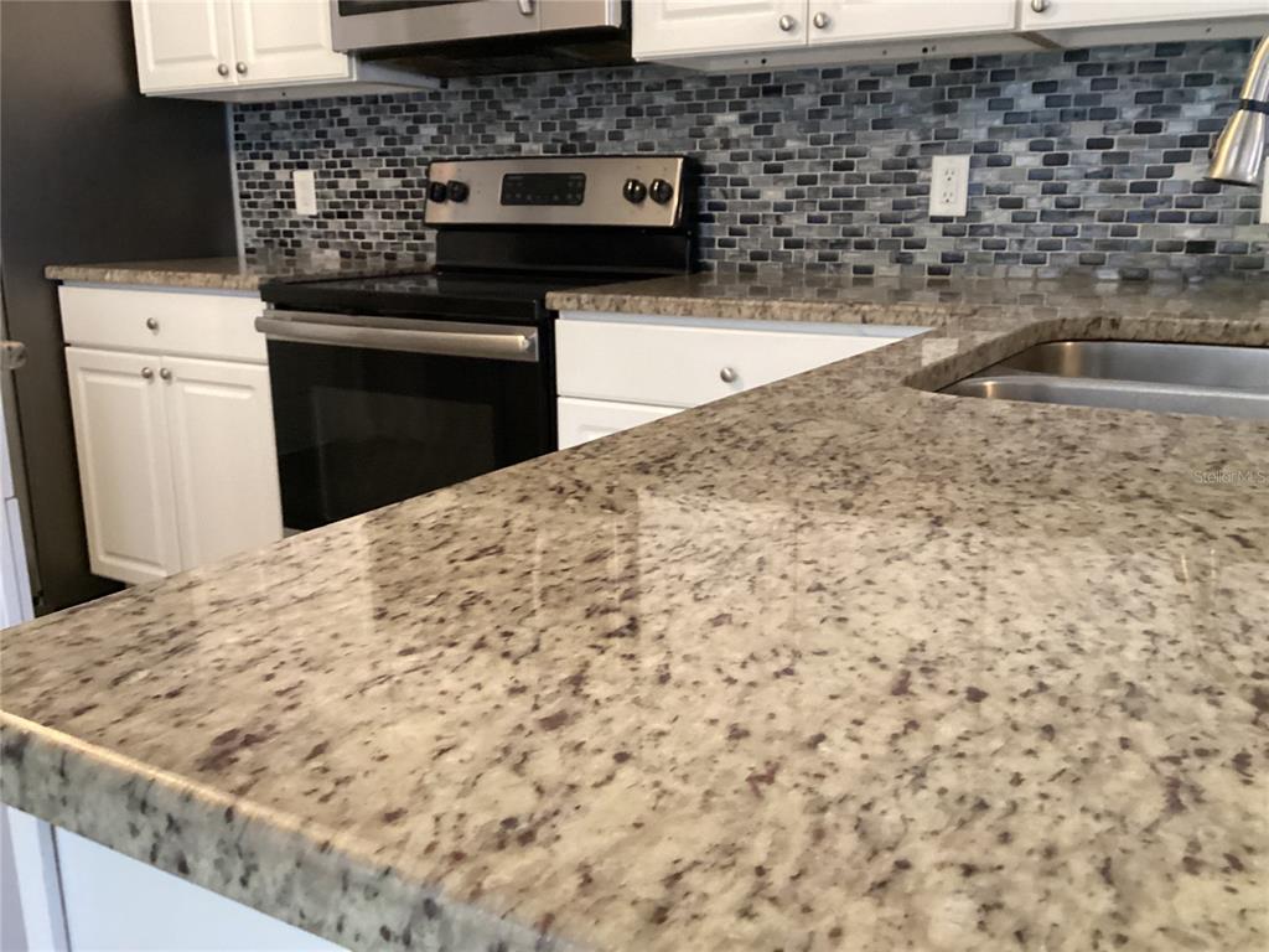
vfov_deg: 45.4
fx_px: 1136
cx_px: 634
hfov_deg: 58.4
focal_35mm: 31
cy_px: 476
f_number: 2.4
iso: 400
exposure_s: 1/40
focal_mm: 3.3
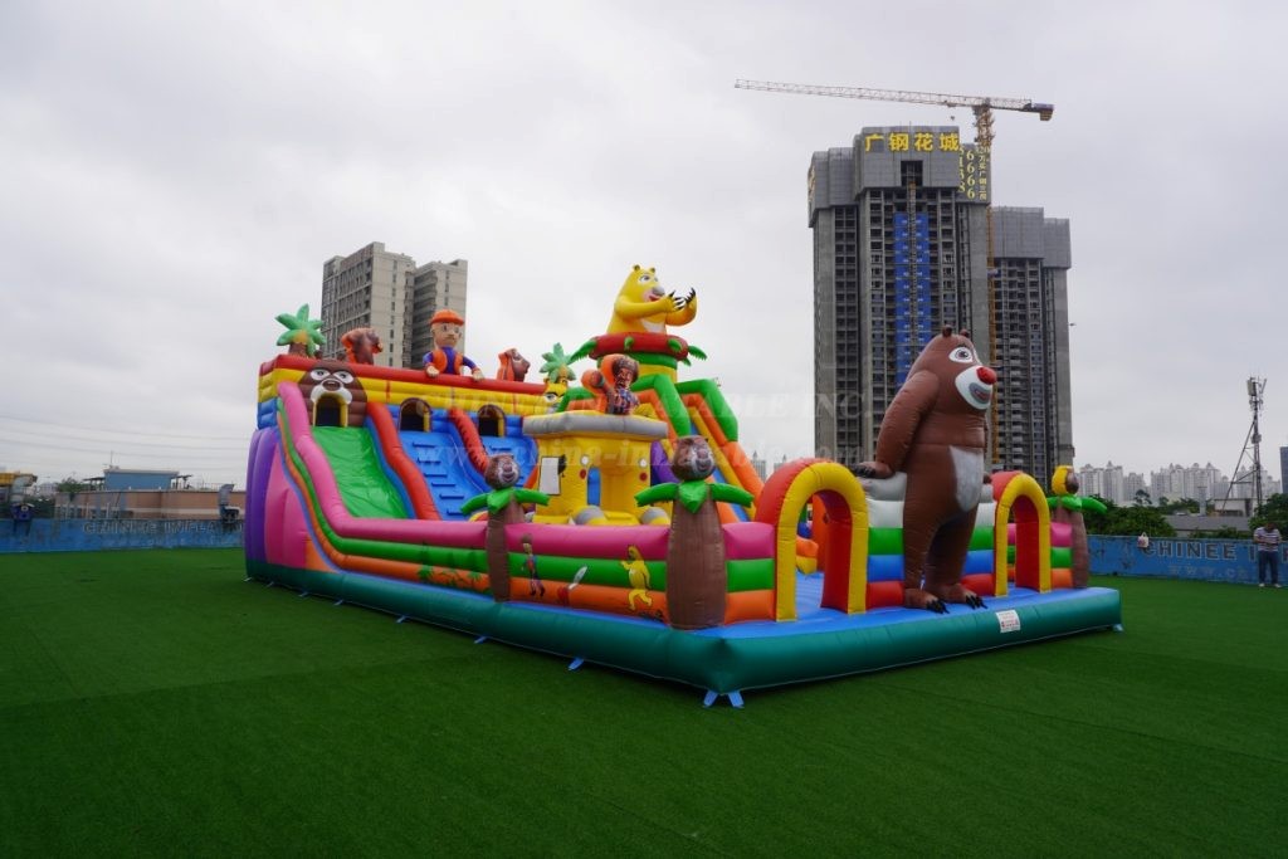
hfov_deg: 73.7
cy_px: 430
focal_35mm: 24
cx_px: 644
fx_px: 859
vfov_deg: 53.1
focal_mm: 16
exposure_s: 1/125
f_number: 9
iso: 100
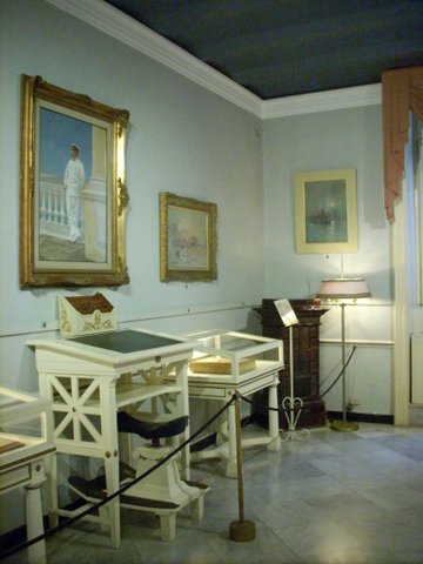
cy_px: 282
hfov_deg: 38.7
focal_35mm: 37
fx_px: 603
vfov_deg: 50.1
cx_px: 212
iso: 800
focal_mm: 6.2
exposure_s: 1/21.2
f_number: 2.8
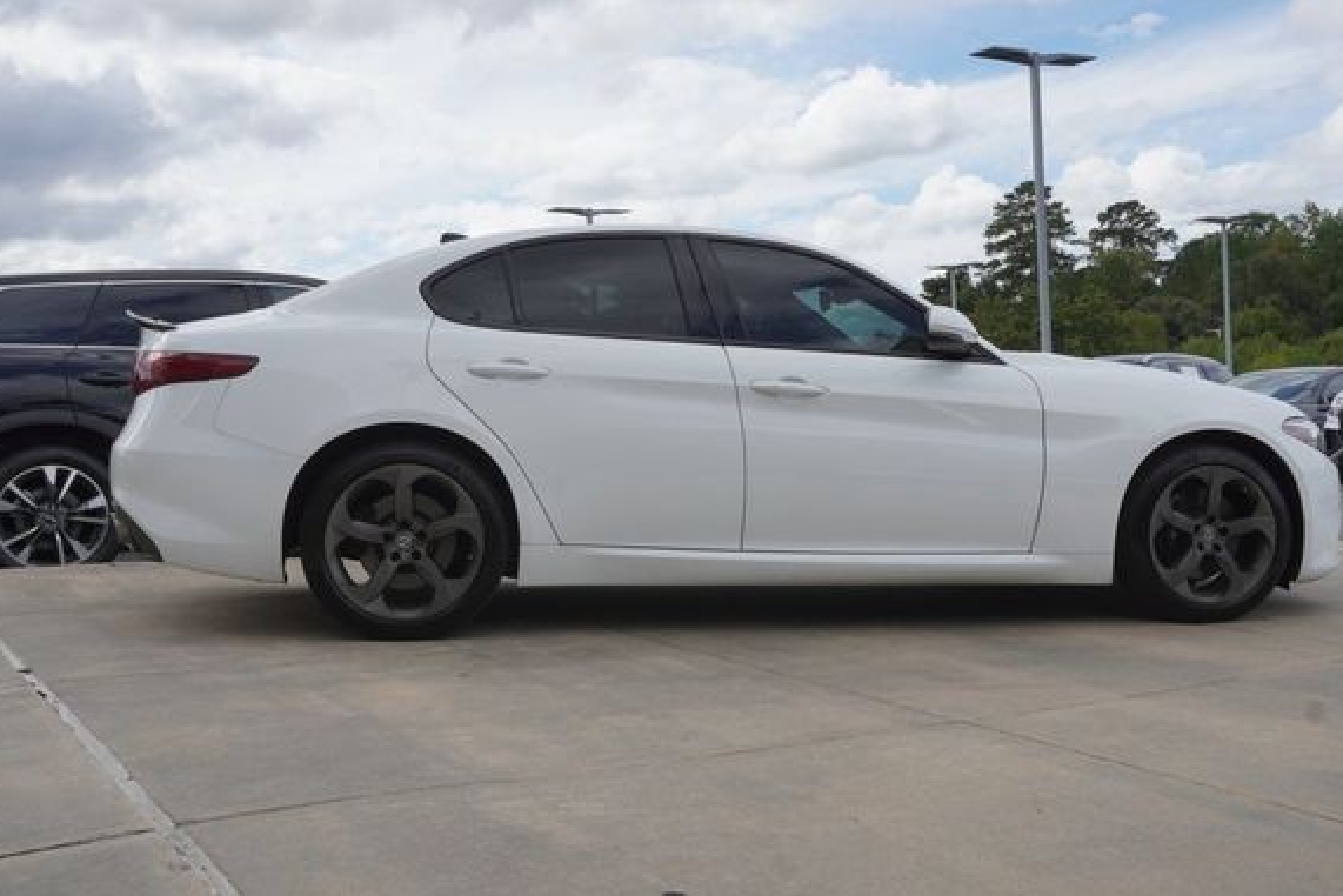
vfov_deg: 36.0
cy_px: 422
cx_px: 717
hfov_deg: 51.8
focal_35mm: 37
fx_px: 1381
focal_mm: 22
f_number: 13
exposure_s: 1/200
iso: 160
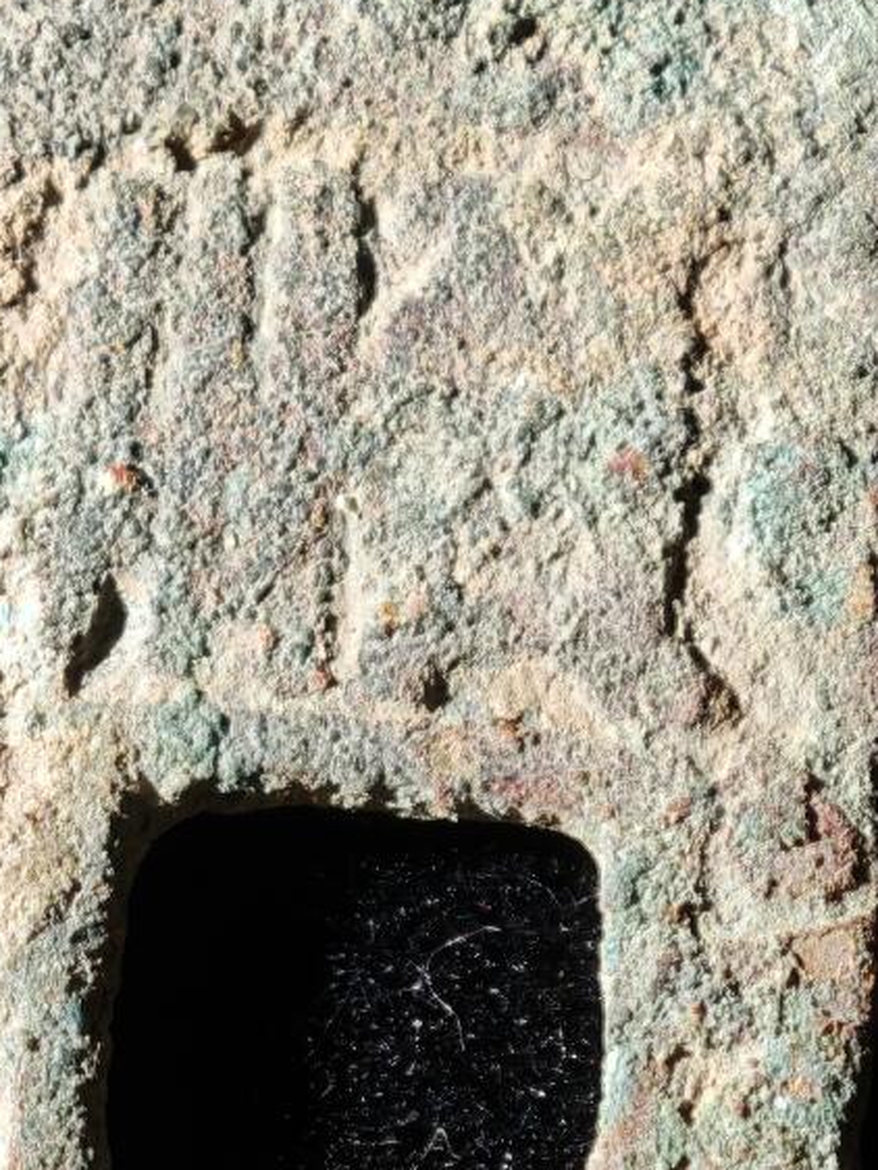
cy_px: 1078
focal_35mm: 333
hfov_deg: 4.5
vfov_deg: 5.9
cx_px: -2
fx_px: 11253
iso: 200
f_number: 2
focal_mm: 9
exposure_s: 1/100
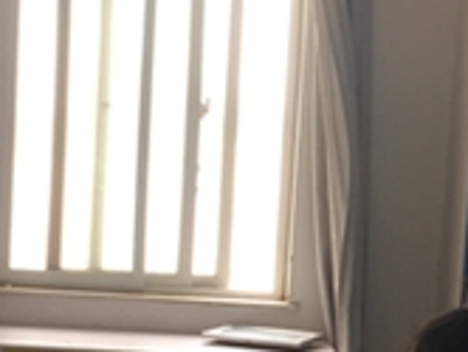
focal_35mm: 131
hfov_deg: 14.9
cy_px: 379
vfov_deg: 11.2
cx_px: 386
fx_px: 1774
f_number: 2.2
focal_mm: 4.15
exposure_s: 1/50
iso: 32
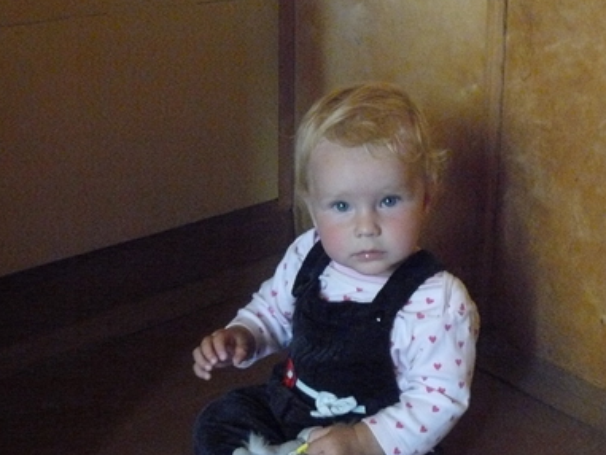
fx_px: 911
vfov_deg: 28.0
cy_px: 203
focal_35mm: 52
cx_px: 356
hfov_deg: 36.7
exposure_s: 1/8
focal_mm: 6
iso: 800
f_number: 2.8
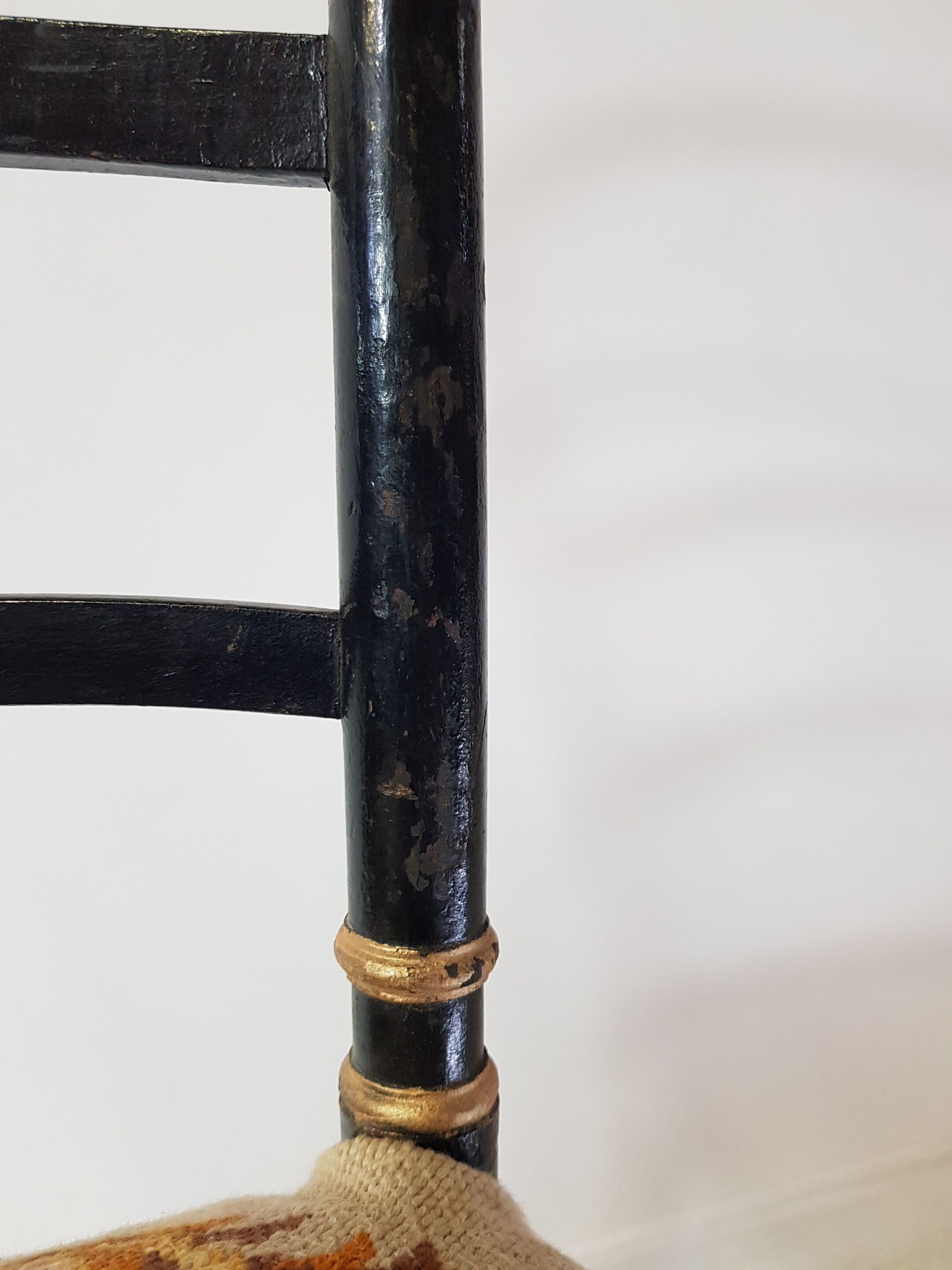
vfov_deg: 67.3
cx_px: 476
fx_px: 953
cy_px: 635
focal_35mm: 26
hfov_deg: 53.1
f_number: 1.7
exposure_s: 1/50
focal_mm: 4.2
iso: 160
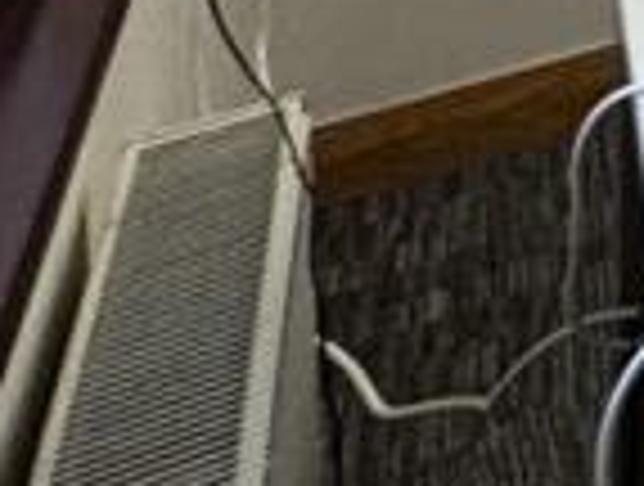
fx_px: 1865
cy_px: -927
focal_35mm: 100
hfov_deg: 9.4
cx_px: 2288
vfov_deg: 10.7
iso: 160
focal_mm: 2.22
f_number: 2.2
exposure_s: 1/100
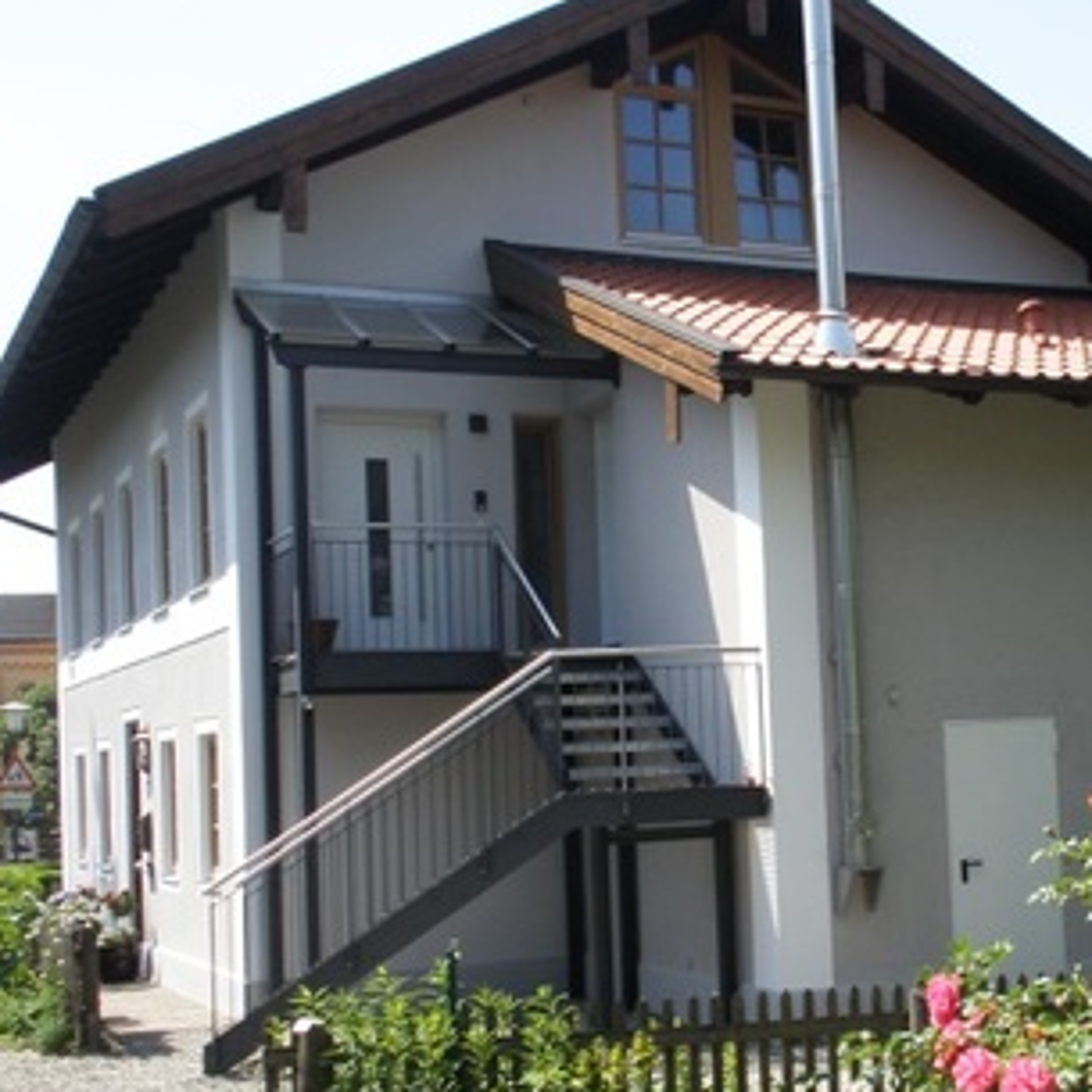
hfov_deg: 27.7
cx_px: 952
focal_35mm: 60
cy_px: 616
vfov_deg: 28.6
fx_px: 2141
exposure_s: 1/60
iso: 64
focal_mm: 6.6
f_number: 10
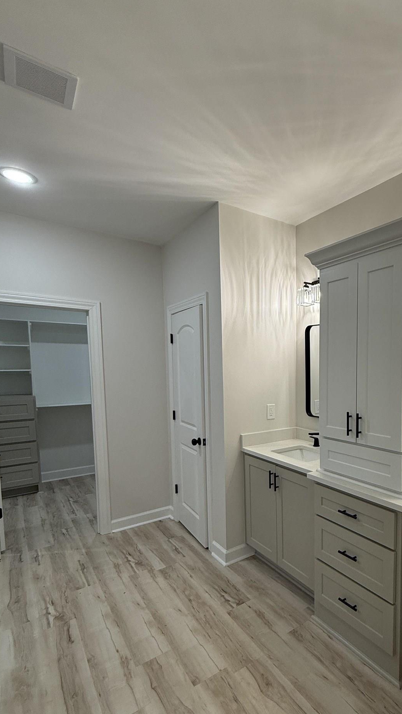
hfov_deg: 55.0
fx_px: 360
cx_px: 311
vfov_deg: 89.1
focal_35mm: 19
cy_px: 401
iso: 100
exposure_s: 1/120
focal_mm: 2.22
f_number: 2.2
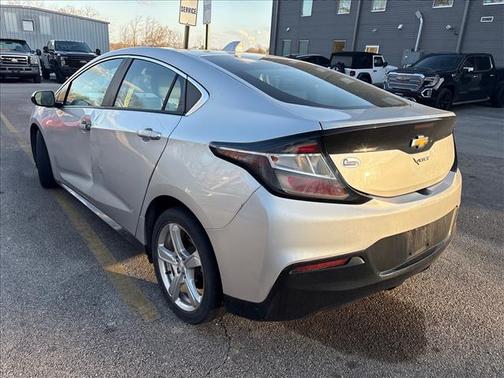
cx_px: 252
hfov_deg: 67.3
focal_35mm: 26
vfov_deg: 53.1
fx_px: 379
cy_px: 189
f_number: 1.6
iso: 64
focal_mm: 5.96
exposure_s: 1/708
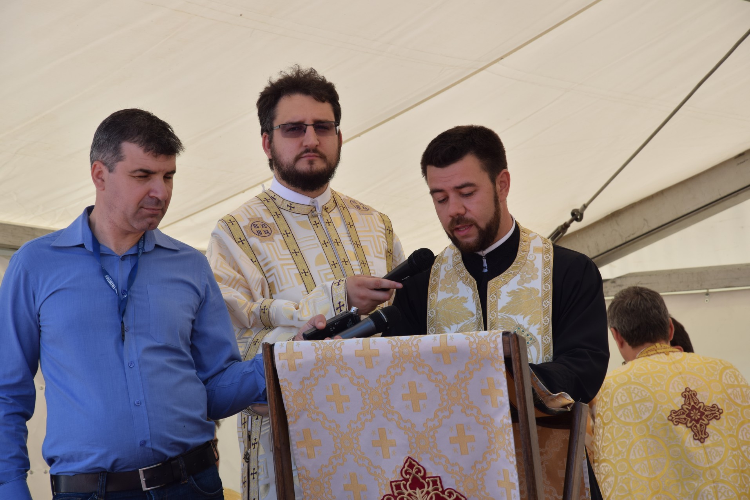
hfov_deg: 13.0
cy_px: 250
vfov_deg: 8.7
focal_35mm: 158
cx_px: 375
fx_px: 3281
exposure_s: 1/100
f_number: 9
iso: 100
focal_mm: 105
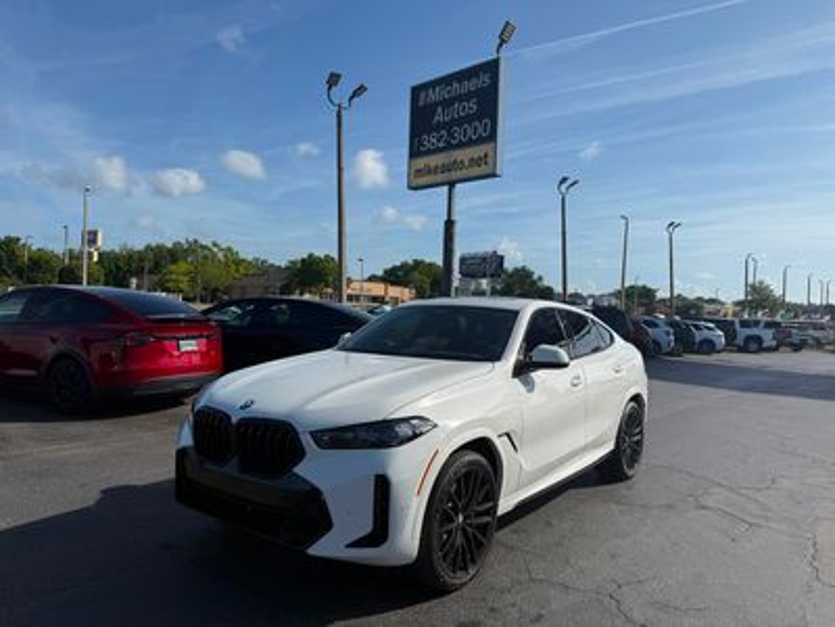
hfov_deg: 71.6
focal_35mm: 24
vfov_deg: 56.8
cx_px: 418
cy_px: 314
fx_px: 579
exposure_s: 1/8130
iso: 80
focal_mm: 6.76
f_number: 1.78
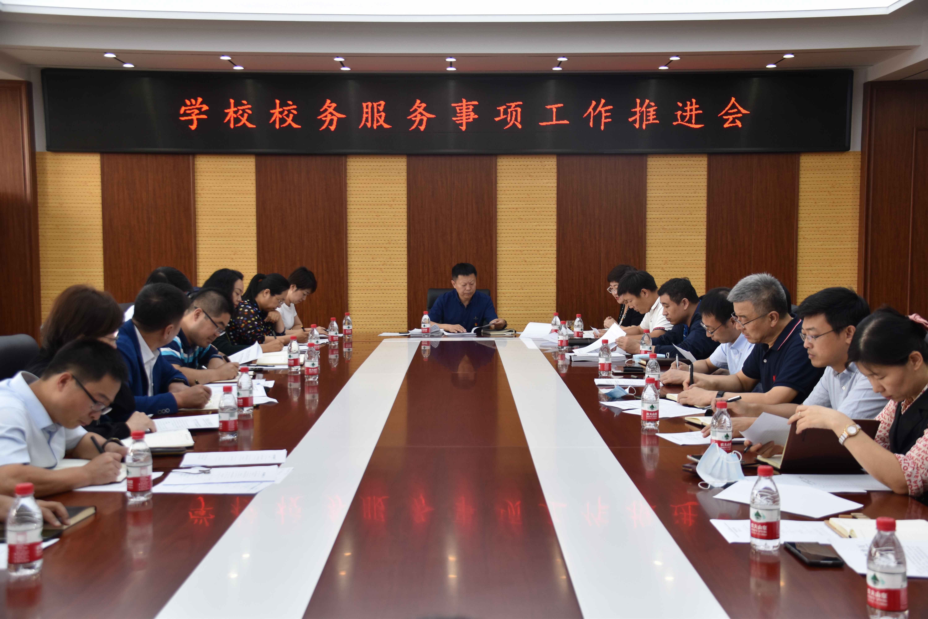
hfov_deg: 42.3
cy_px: 310
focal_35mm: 46
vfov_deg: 28.9
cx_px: 464
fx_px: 1199
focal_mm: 31
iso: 400
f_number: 5
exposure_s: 1/100
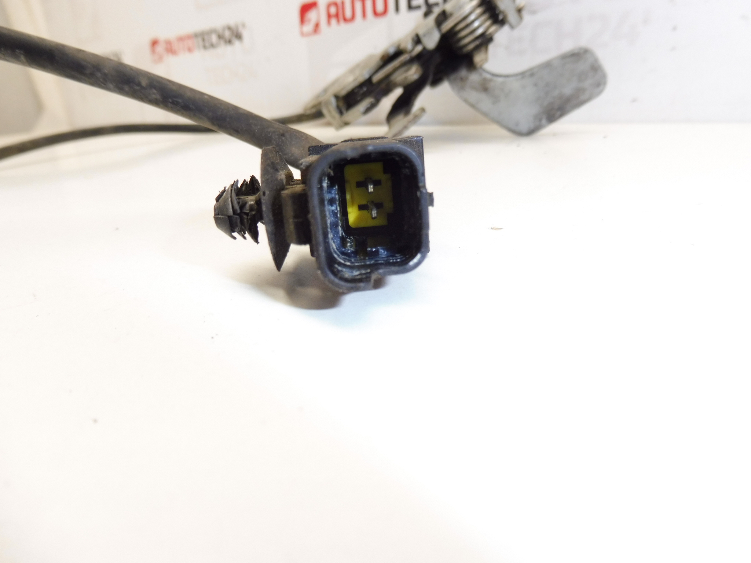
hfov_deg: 69.4
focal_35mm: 25
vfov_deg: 54.9
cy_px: 282
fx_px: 542
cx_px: 376
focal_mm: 4.4
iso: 200
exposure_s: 1/60
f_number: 3.5
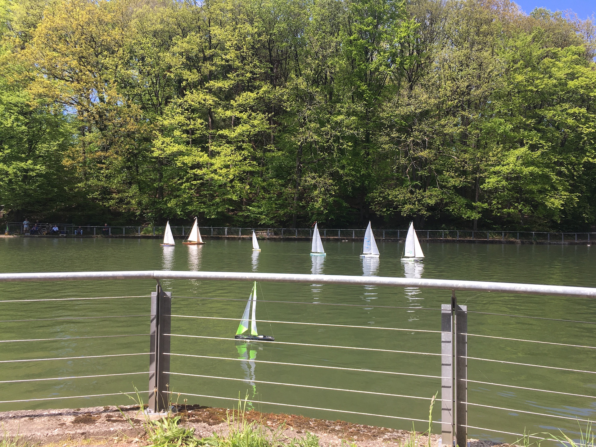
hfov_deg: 61.7
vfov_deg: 48.2
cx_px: 298
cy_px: 224
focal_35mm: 29
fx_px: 499
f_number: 2.2
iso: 25
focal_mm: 4.15
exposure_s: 1/553
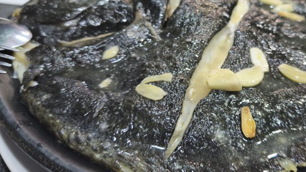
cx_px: 206
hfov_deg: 50.6
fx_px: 316
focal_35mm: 39
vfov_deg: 30.1
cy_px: 52
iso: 800
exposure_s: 1/50
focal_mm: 6.18
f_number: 1.65
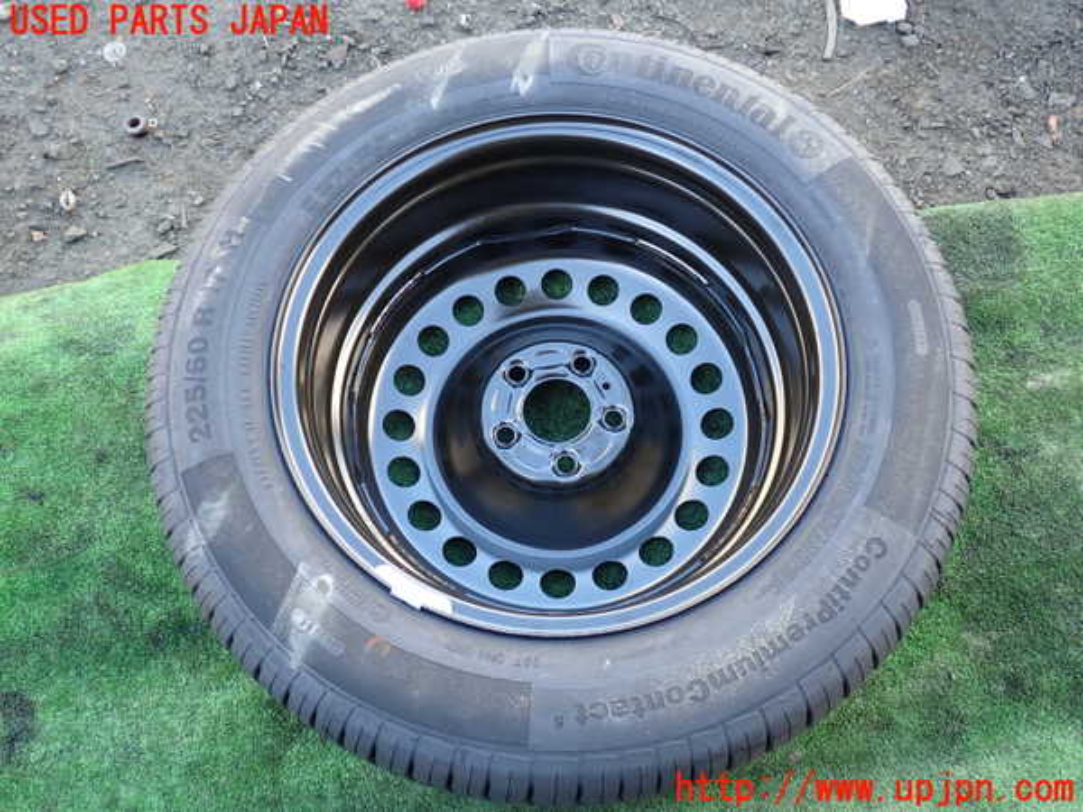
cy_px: 406
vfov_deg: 46.8
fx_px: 939
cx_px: 542
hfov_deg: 60.0
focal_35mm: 30
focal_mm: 5.4
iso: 100
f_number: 2.3
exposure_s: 1/60
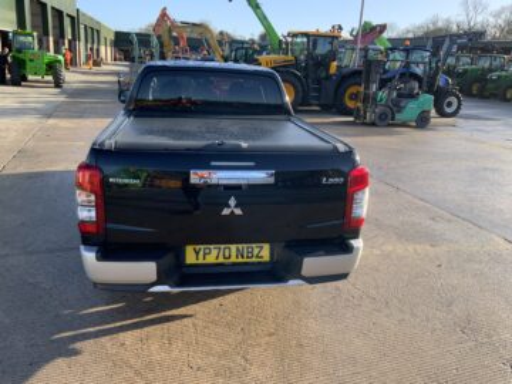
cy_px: 192
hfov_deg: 61.7
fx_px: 429
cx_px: 256
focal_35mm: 29
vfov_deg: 48.2
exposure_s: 1/428
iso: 16
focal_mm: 3
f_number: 1.8
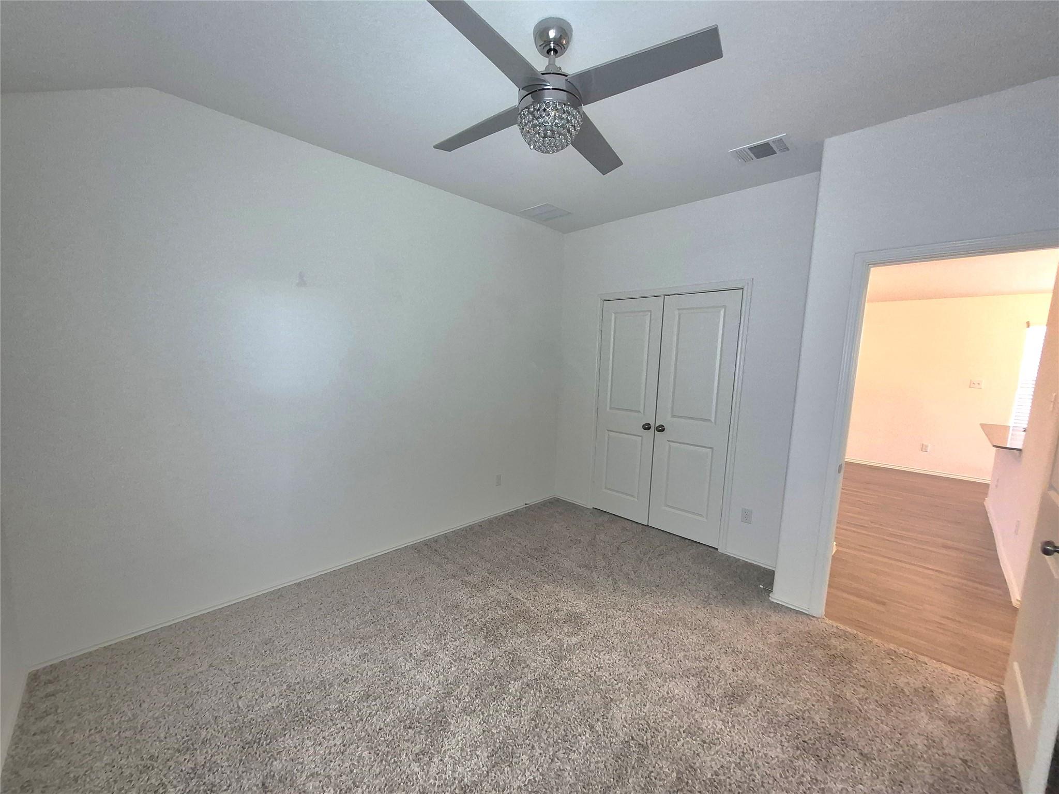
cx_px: 530
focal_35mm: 13
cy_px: 397
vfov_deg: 89.9
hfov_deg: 106.2
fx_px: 398
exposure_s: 1/30
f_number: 2.2
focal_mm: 1.74
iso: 320
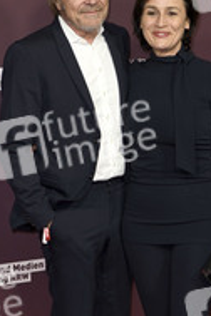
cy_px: 224
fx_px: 1301
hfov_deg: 9.3
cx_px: 119
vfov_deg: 13.8
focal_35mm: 148
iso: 800
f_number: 4
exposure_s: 1/320
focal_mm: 70
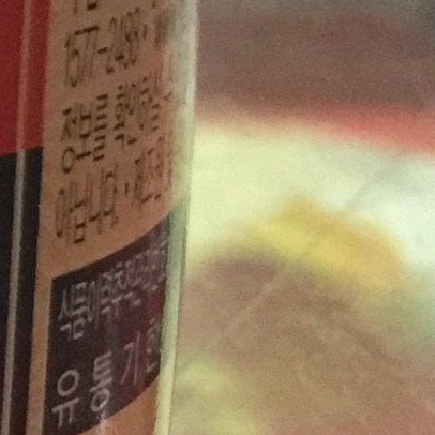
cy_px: -398
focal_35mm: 206
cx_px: -1169
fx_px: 2929
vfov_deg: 8.1
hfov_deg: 6.9
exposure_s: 1/10
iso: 125
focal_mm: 4.15
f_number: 2.2
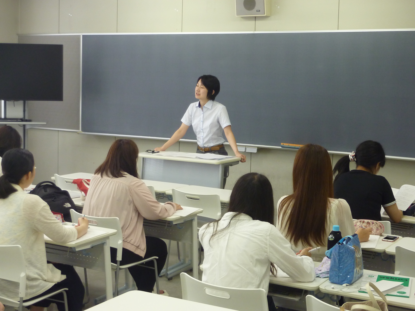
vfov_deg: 26.6
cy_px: 156
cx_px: 208
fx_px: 659
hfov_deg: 34.9
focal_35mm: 55
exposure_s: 1/40
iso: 250
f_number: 3.9
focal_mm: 9.1
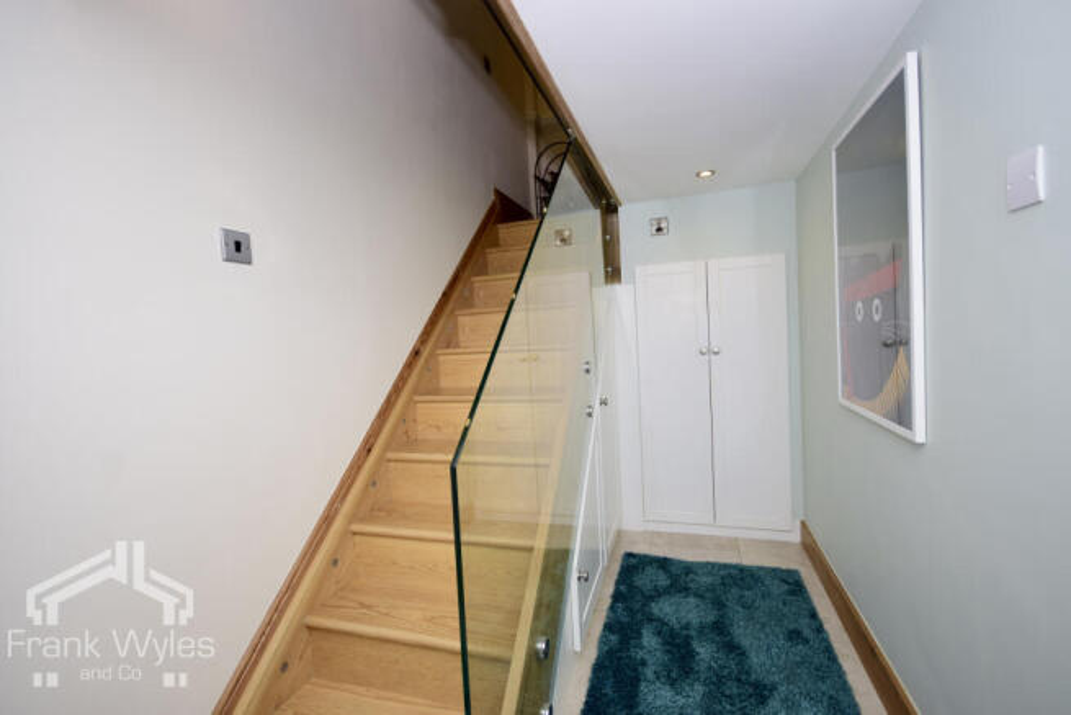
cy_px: 358
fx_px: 446
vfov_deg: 77.4
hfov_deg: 100.4
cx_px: 536
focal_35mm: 15
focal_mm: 10
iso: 400
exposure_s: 1/160
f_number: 4
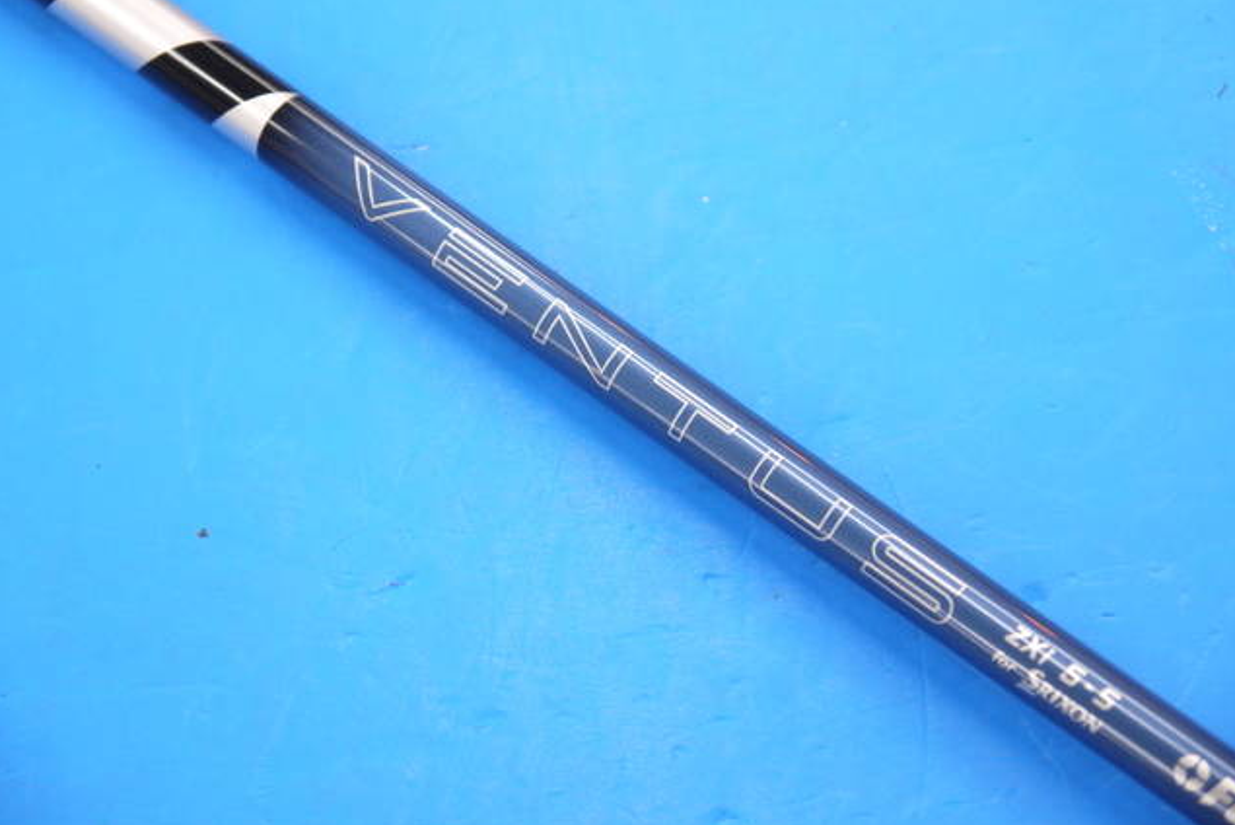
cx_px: 617
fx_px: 3020
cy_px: 368
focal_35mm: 88
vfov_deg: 15.5
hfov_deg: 23.1
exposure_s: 1/80
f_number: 5.6
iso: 640
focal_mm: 42
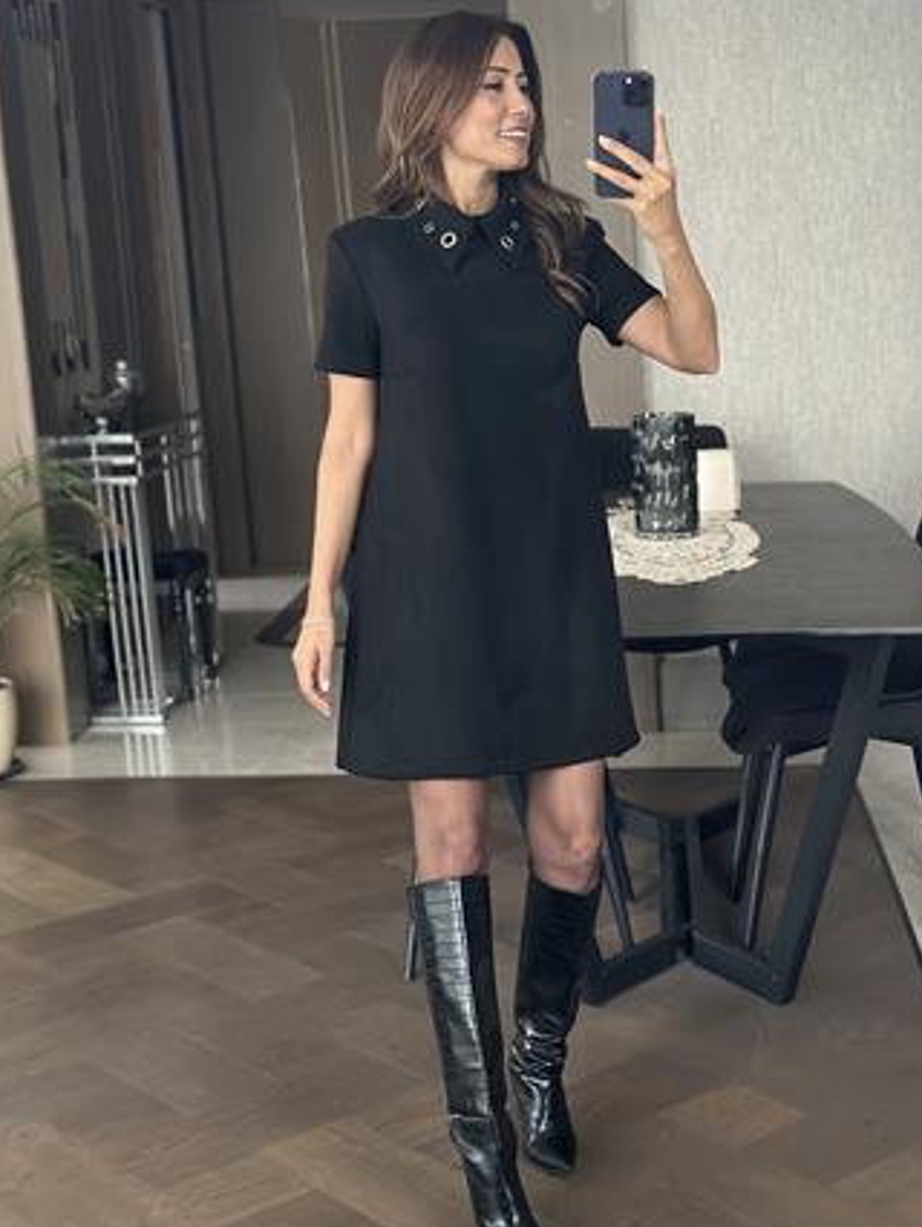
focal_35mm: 57
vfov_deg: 33.8
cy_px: 608
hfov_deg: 25.7
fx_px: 2022
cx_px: 490
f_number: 1.78
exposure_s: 1/40
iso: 640
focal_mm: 6.86
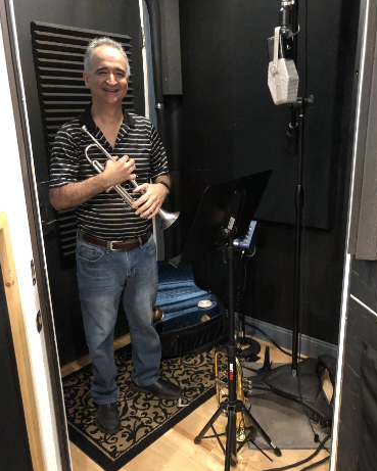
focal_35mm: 30
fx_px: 418
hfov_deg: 48.5
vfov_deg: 58.8
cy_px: 241
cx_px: 193
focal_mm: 4
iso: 125
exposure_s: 1/4
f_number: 1.8
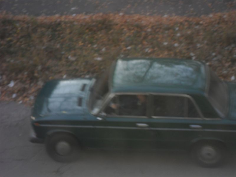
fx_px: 920
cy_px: 88
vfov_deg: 11.0
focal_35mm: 135
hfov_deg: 14.6
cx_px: 118
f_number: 5.9
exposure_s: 1/60
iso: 80
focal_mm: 24.5
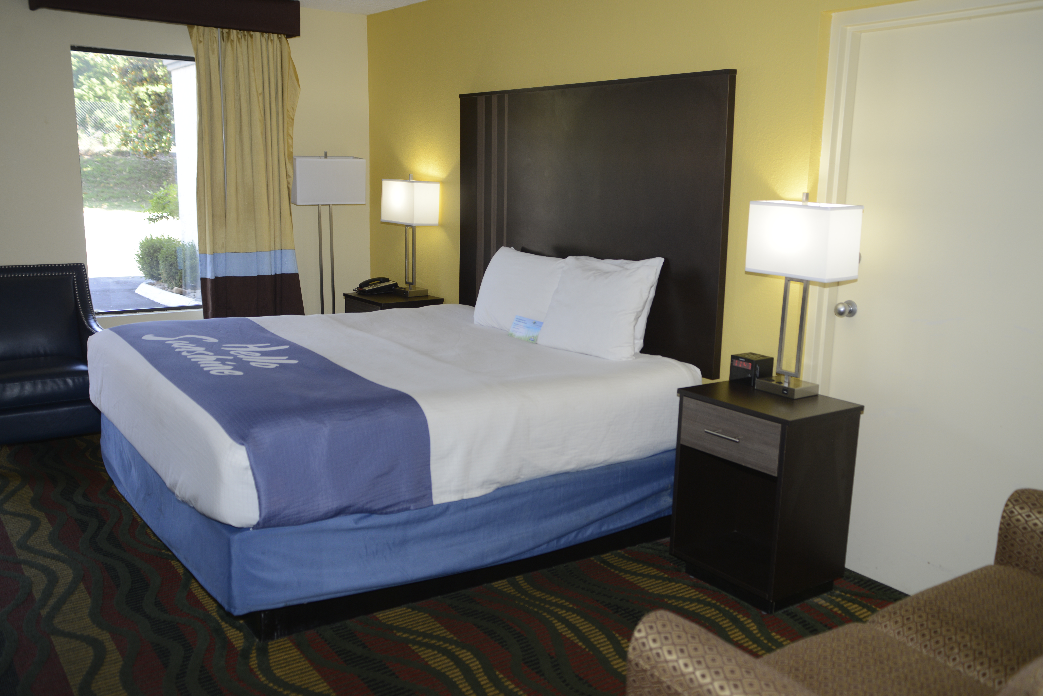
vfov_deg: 38.9
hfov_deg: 55.8
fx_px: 985
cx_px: 522
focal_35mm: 34
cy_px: 348
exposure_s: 1/160
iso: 400
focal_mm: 34
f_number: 4
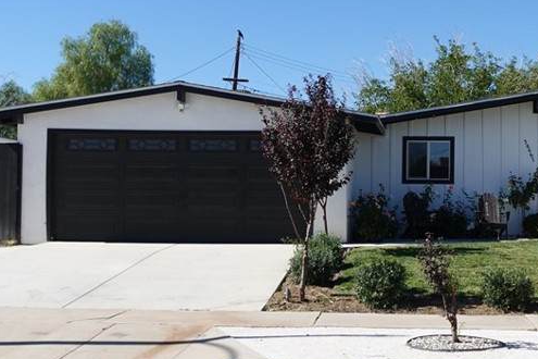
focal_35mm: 62
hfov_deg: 31.5
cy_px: 187
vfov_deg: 21.9
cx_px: 431
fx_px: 926
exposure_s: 1/320
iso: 125
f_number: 2.5
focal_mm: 11.7
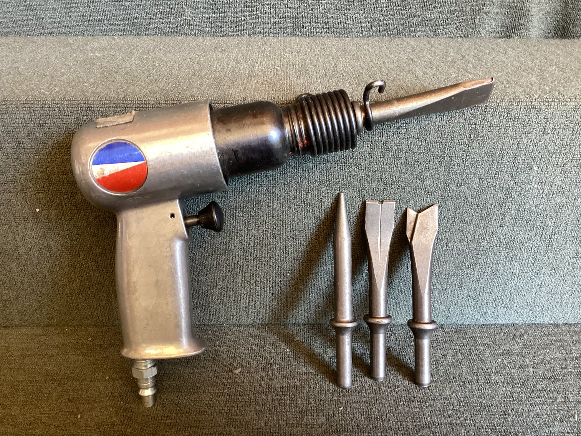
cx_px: 290
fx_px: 520
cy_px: 218
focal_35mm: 31
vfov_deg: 45.4
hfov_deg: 58.3
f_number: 2.4
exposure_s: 1/50
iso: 250
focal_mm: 3.3
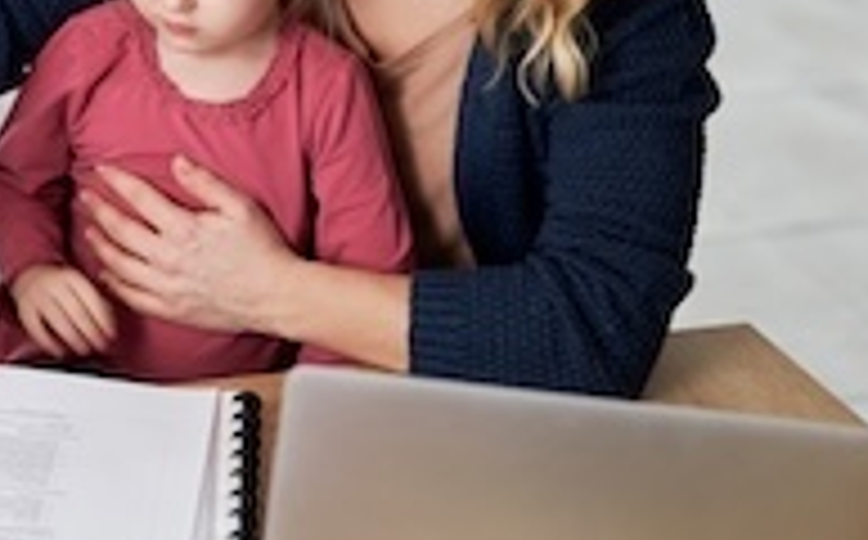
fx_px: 2811
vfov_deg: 11.0
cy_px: 202
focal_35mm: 119
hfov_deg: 17.3
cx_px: 94
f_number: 2
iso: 400
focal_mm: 50
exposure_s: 1/125
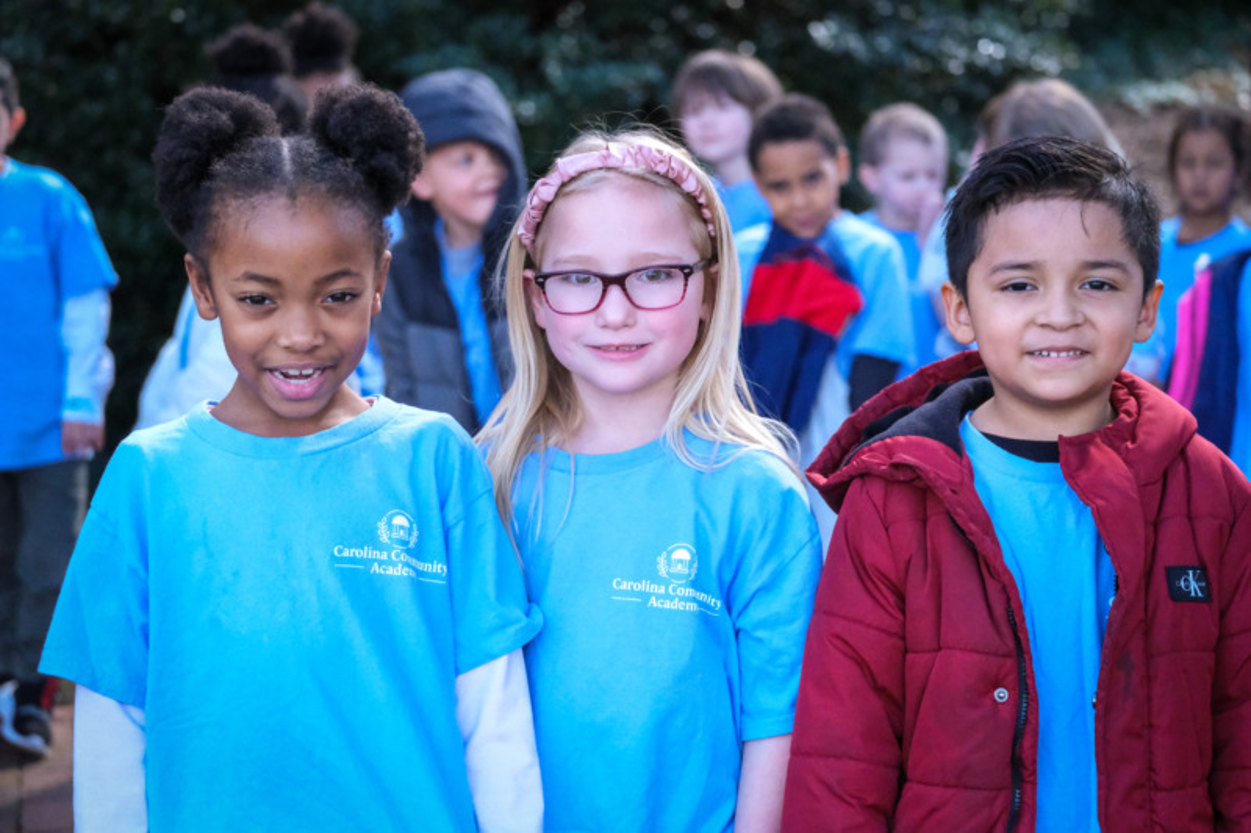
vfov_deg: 18.2
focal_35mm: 75
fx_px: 2606
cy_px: 416
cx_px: 626
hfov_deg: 27.0
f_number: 2.8
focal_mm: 50
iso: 6400
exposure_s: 1/8000
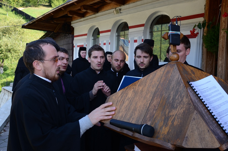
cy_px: 76
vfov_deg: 39.8
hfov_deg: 57.3
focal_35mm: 33
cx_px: 114
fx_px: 209
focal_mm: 22
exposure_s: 1/125
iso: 200
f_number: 7.1
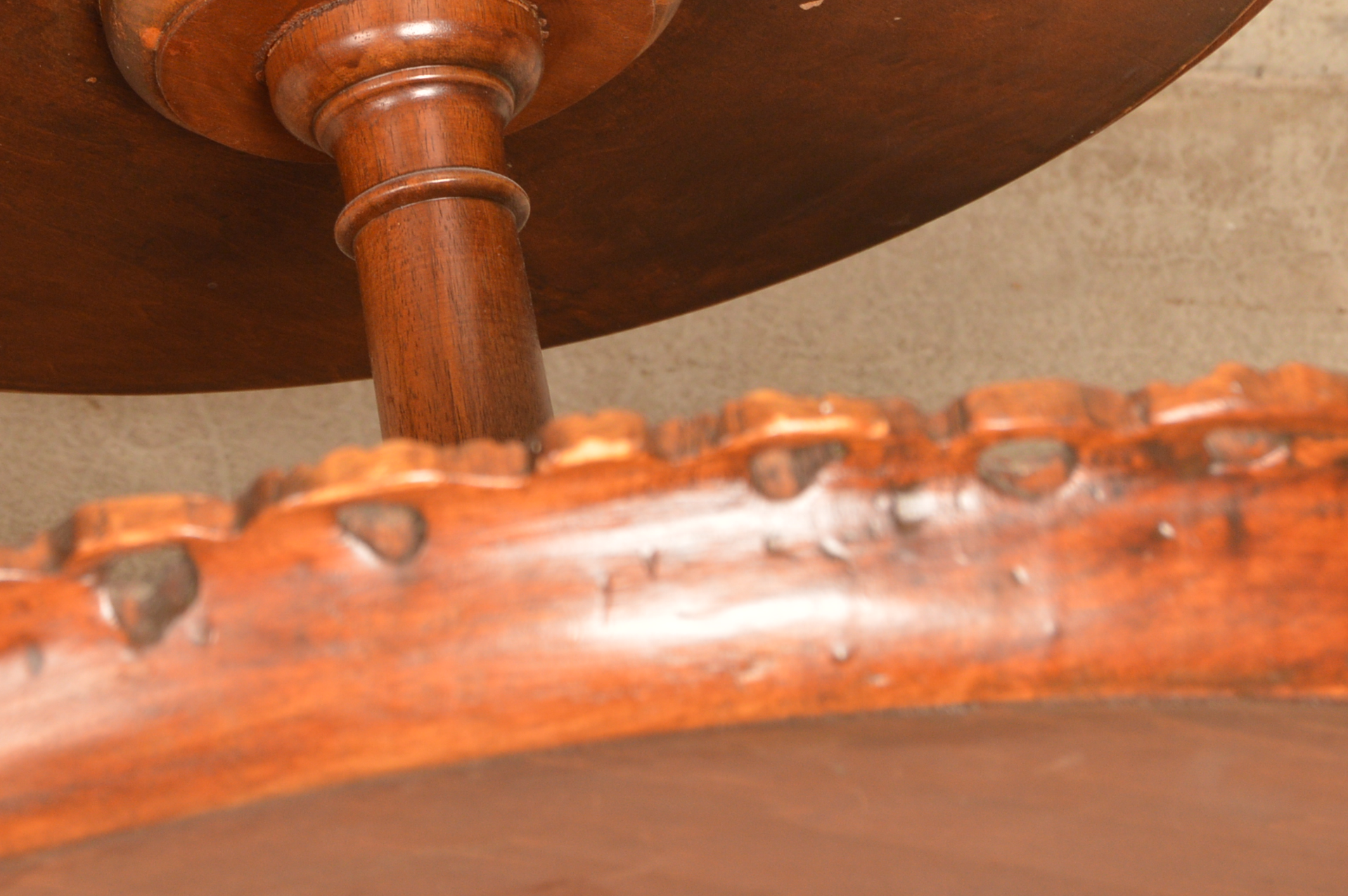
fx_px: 7265
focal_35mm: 194
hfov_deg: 10.6
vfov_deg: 7.0
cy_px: -140
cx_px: 406
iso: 200
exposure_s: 1/160
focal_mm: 55
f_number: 7.1
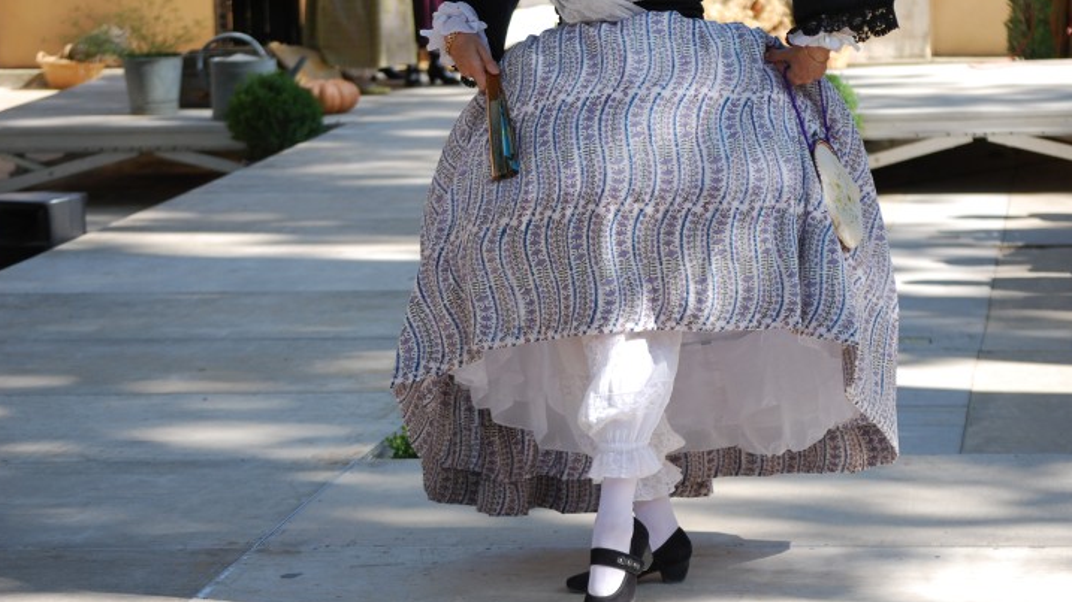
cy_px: 317
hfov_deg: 17.4
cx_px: 582
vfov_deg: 9.9
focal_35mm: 123
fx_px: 3496
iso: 200
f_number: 5
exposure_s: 1/400
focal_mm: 70
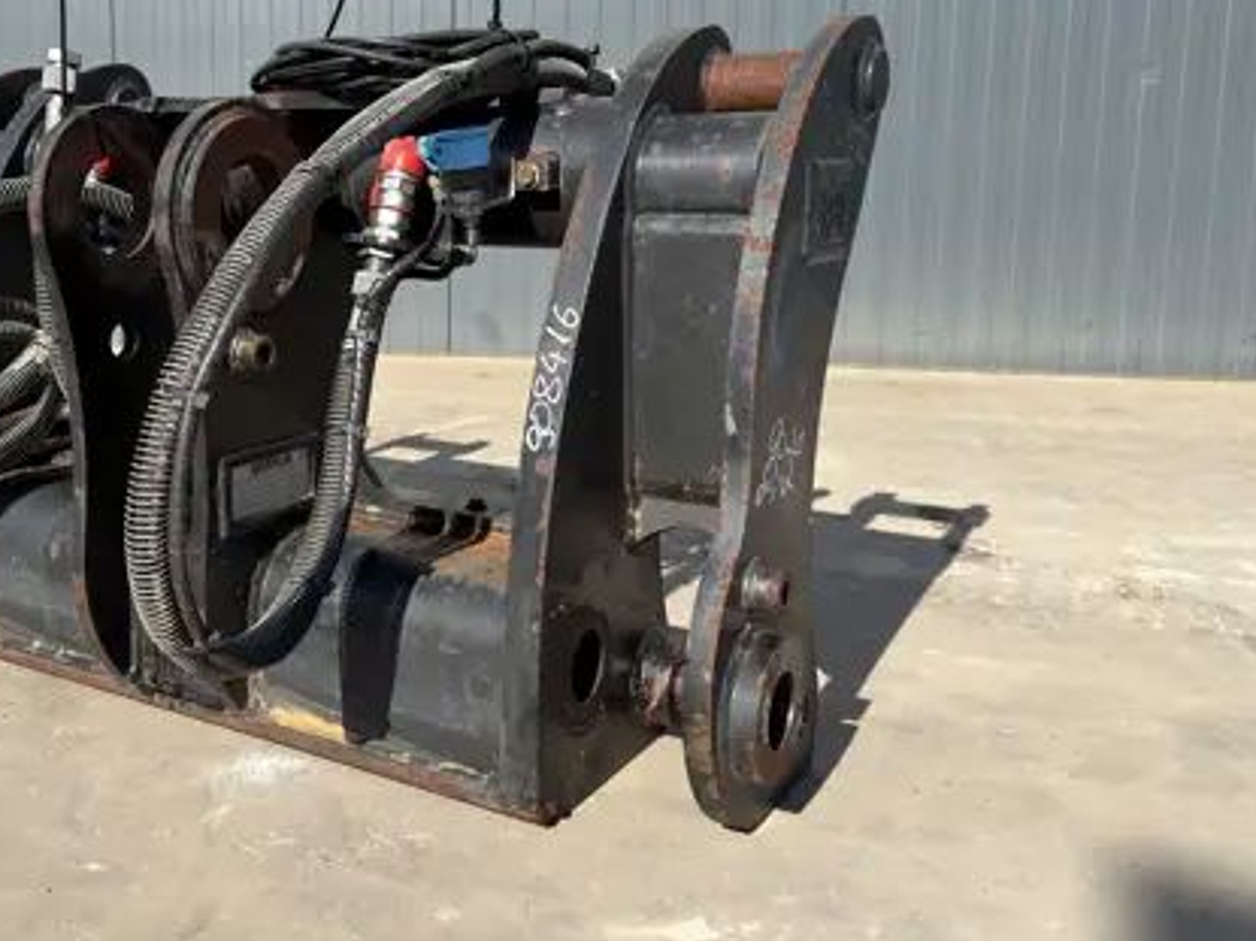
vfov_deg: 38.5
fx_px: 1342
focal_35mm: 37
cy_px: 387
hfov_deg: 48.6
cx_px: 342
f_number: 1.78
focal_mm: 6.76
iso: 64
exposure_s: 1/2985
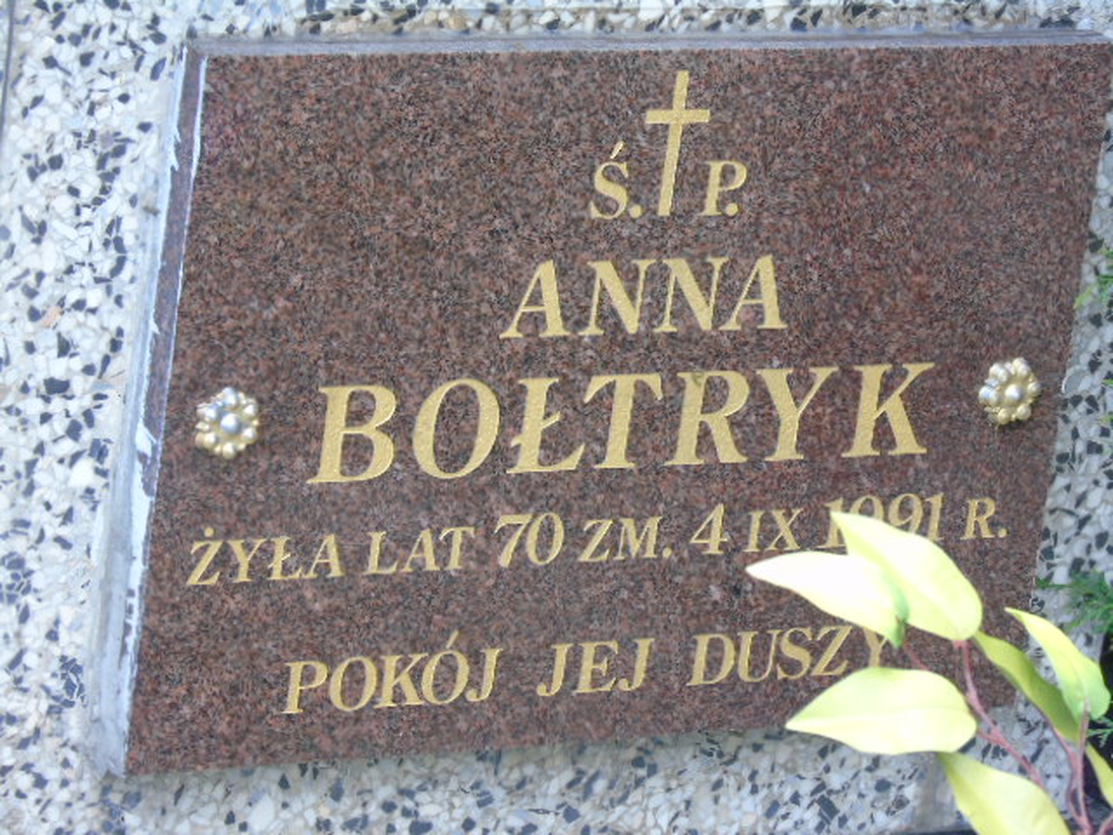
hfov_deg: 10.6
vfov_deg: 8.0
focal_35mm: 186
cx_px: 556
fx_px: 5980
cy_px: 418
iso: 400
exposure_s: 1/60
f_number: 5
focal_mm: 33
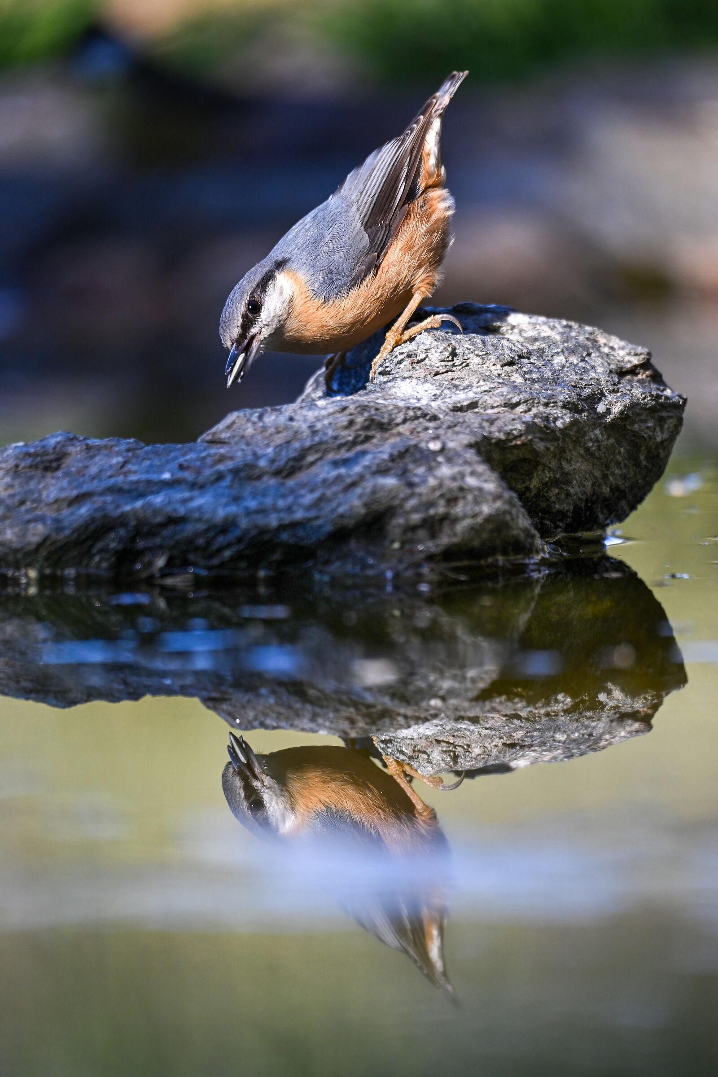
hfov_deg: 2.3
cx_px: 359
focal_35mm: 600
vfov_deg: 3.4
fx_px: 17949
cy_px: 538
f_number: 6.3
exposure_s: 1/1000
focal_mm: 600
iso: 800
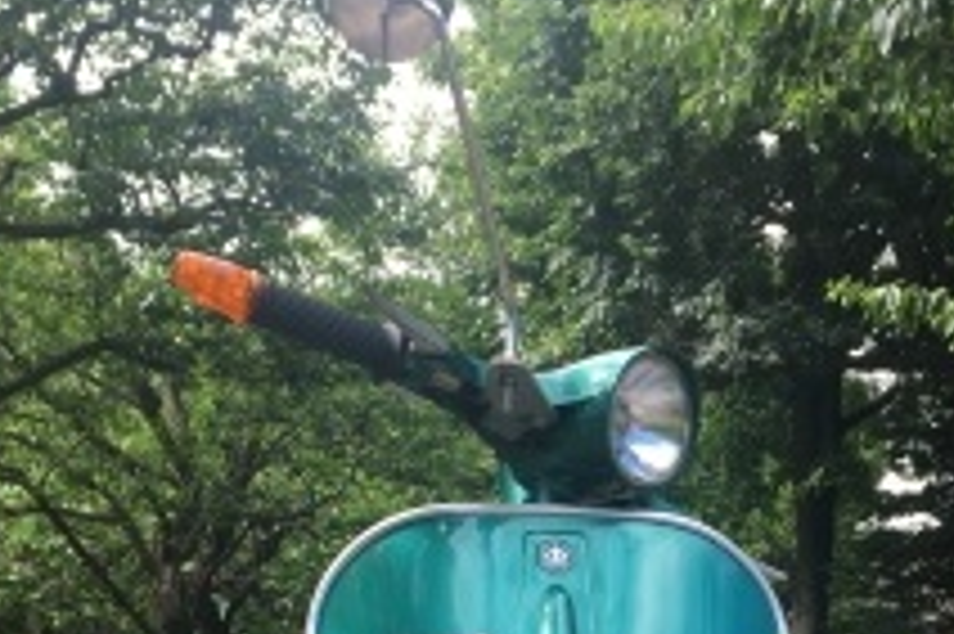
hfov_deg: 31.4
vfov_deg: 19.8
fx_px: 1695
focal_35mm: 64
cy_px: 778
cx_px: 547
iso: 25
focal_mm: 4.15
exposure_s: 1/209
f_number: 2.2
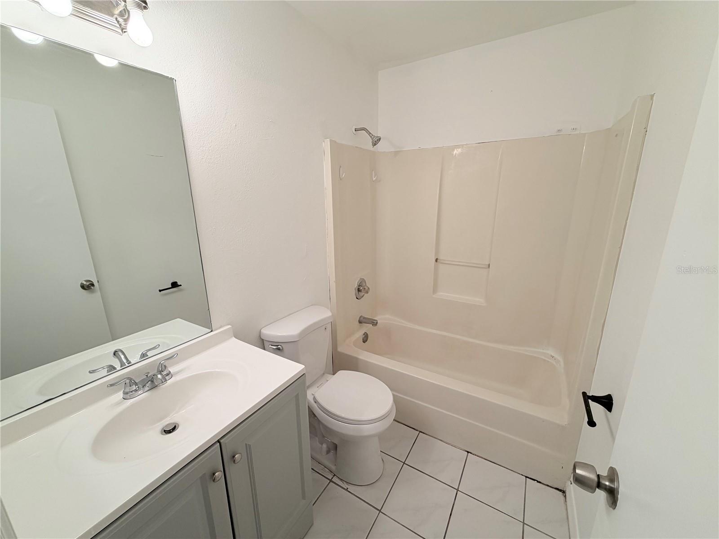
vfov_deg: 85.7
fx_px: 291
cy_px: 270
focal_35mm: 14
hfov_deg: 102.1
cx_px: 360
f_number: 2.2
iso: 64
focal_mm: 2.22
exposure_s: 1/120
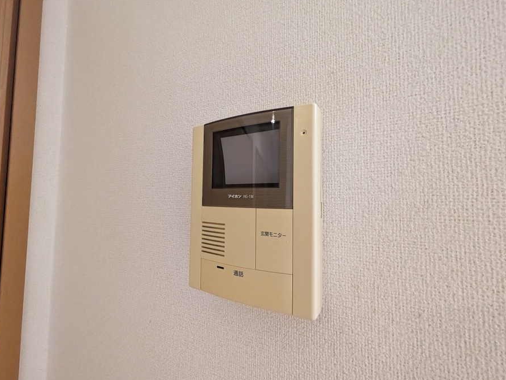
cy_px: 191
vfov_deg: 81.8
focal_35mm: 15
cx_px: 245
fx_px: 219
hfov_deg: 98.1
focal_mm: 1.83
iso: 656
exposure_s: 1/120
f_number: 2.2
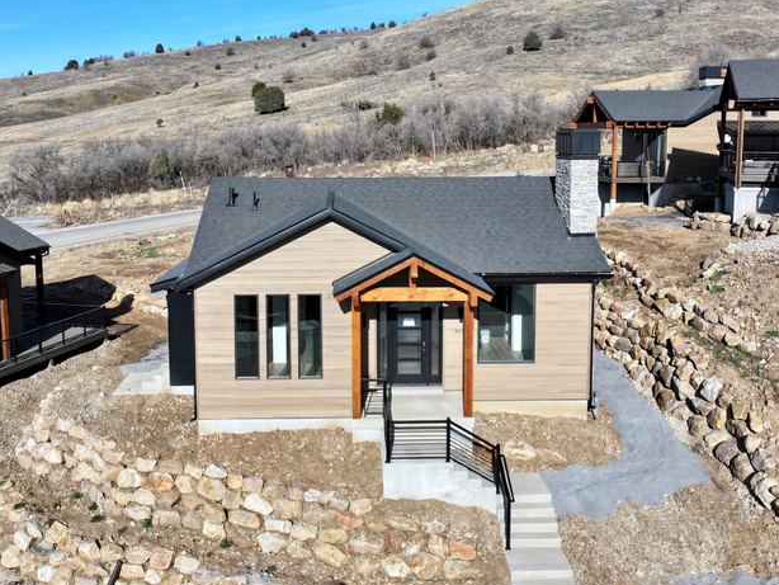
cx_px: 384
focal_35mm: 25
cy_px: 298
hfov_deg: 69.4
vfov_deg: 54.9
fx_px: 563
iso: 100
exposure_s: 1/2000
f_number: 2.8
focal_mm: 12.29
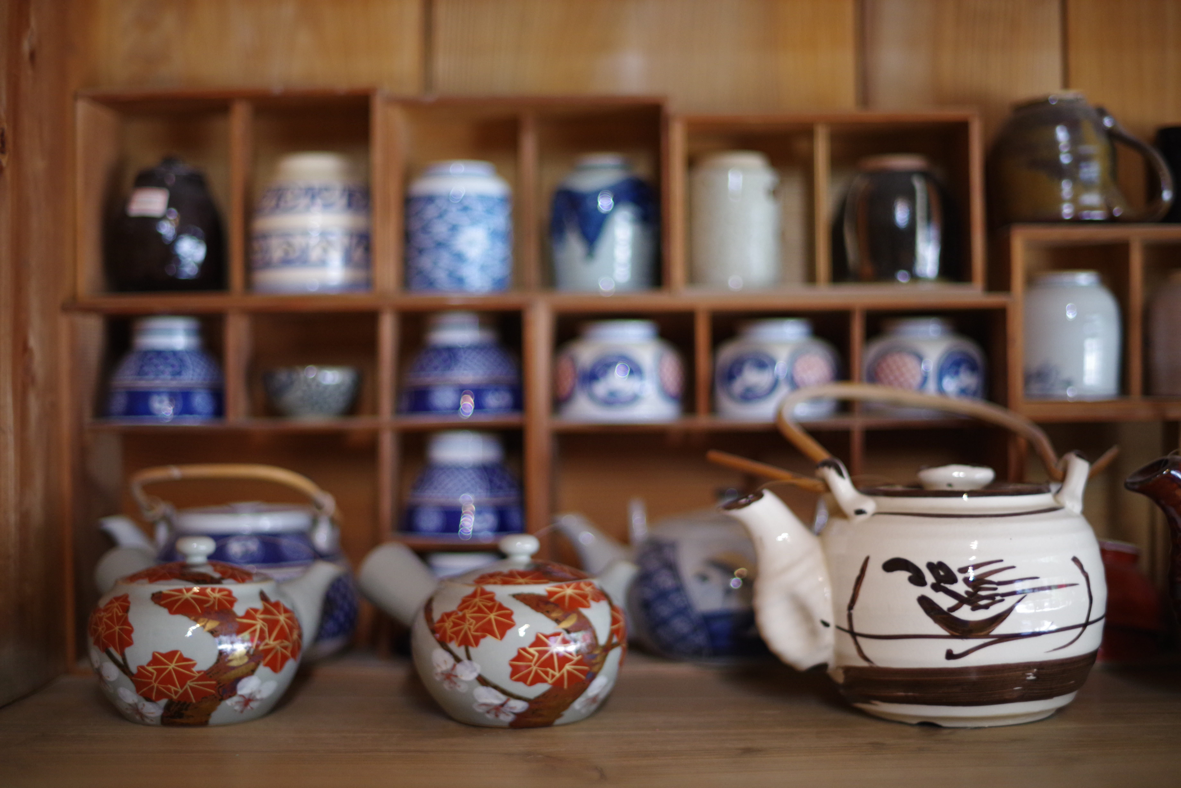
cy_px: 394
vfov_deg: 27.0
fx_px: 1641
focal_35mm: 50
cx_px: 590
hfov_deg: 39.6
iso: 1600
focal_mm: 50
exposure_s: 1/60
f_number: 1.4
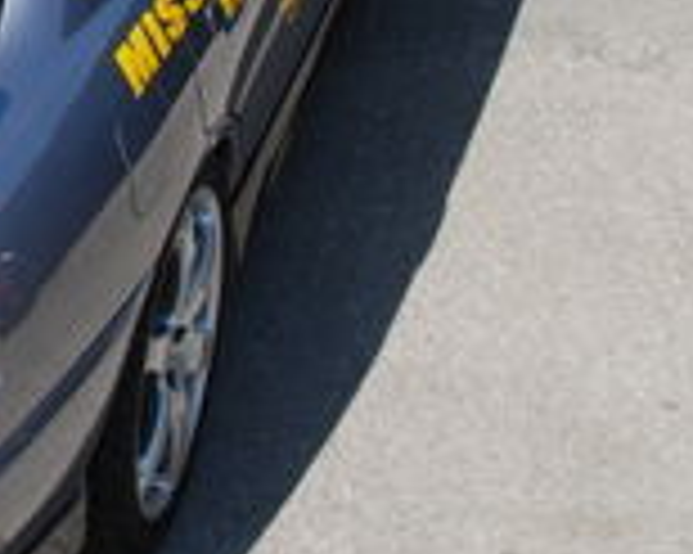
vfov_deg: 7.6
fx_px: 4079
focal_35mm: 199
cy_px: -230
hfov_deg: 9.5
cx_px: -292
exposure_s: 1/250
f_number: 8
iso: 100
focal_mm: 34
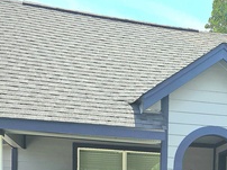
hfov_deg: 25.6
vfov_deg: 18.3
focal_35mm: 73
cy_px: 241
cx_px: 216
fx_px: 478
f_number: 1.7
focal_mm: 6.3
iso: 12
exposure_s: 1/714
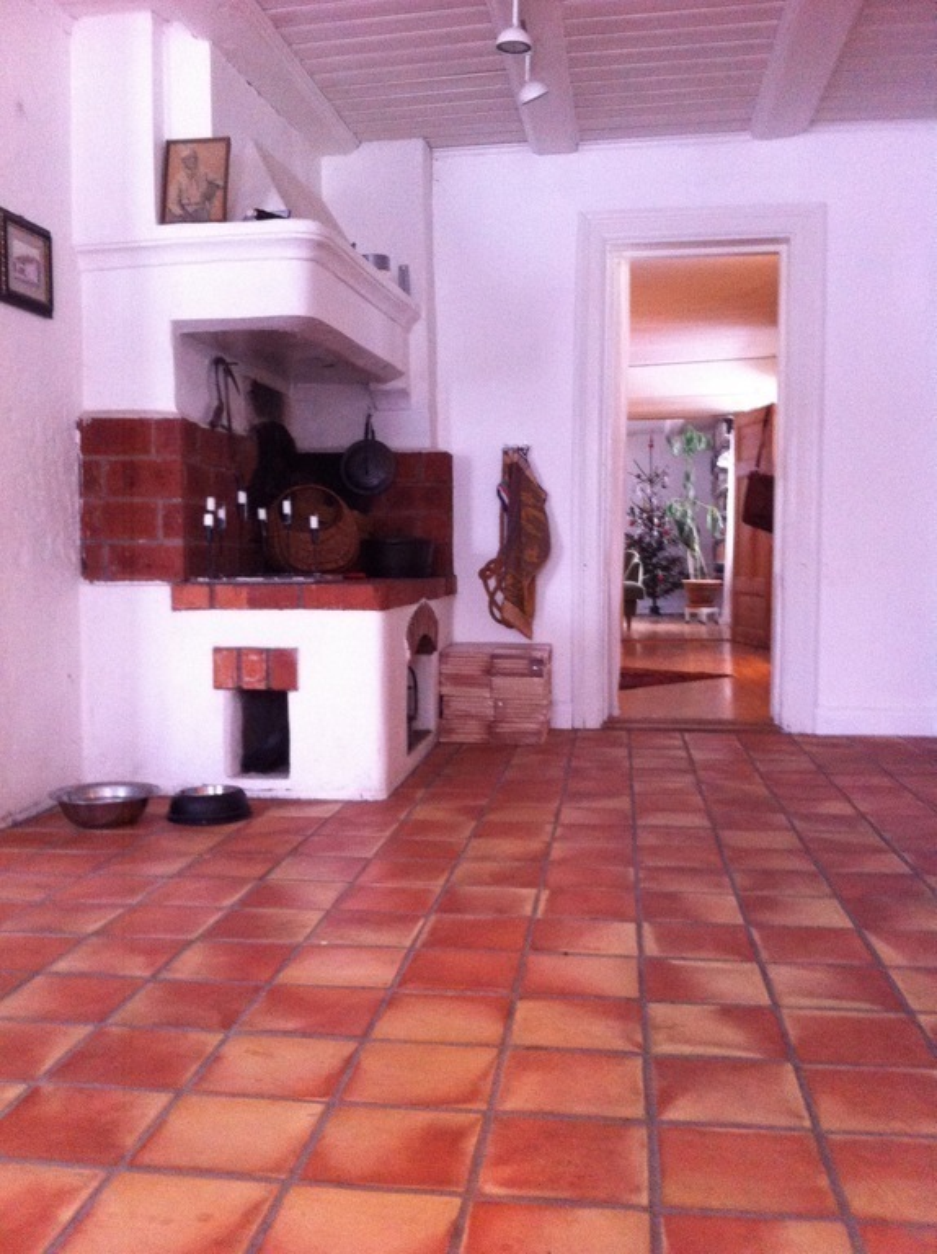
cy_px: 627
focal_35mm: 35
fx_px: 1266
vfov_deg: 52.7
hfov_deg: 40.6
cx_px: 468
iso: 320
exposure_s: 1/15
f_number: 2.8
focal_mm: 3.85
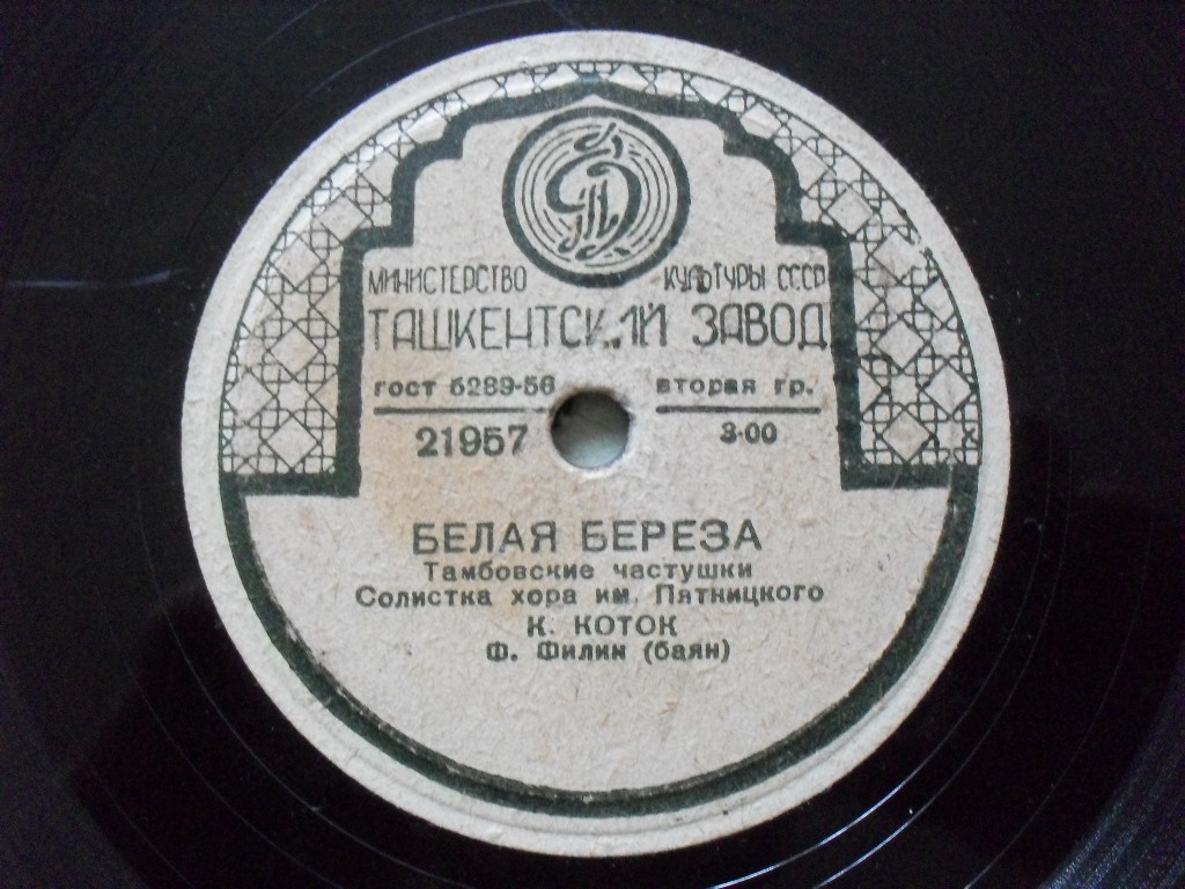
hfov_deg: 49.0
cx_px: 592
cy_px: 444
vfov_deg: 37.7
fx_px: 1301
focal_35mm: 38
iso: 400
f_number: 2.8
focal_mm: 6.3
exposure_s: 1/20
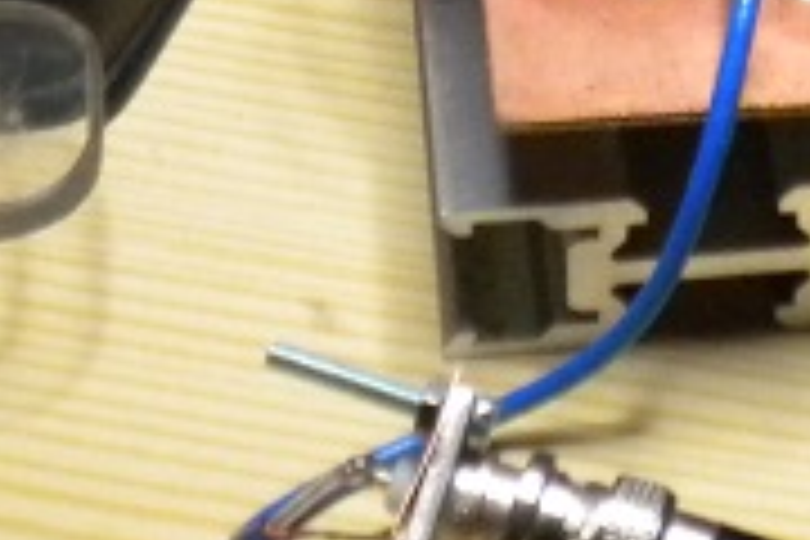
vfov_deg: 6.9
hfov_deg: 10.7
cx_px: 855
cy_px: -590
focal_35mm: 190
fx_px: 4275
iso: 400
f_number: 3.5
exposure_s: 1/35.7
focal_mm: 7.4
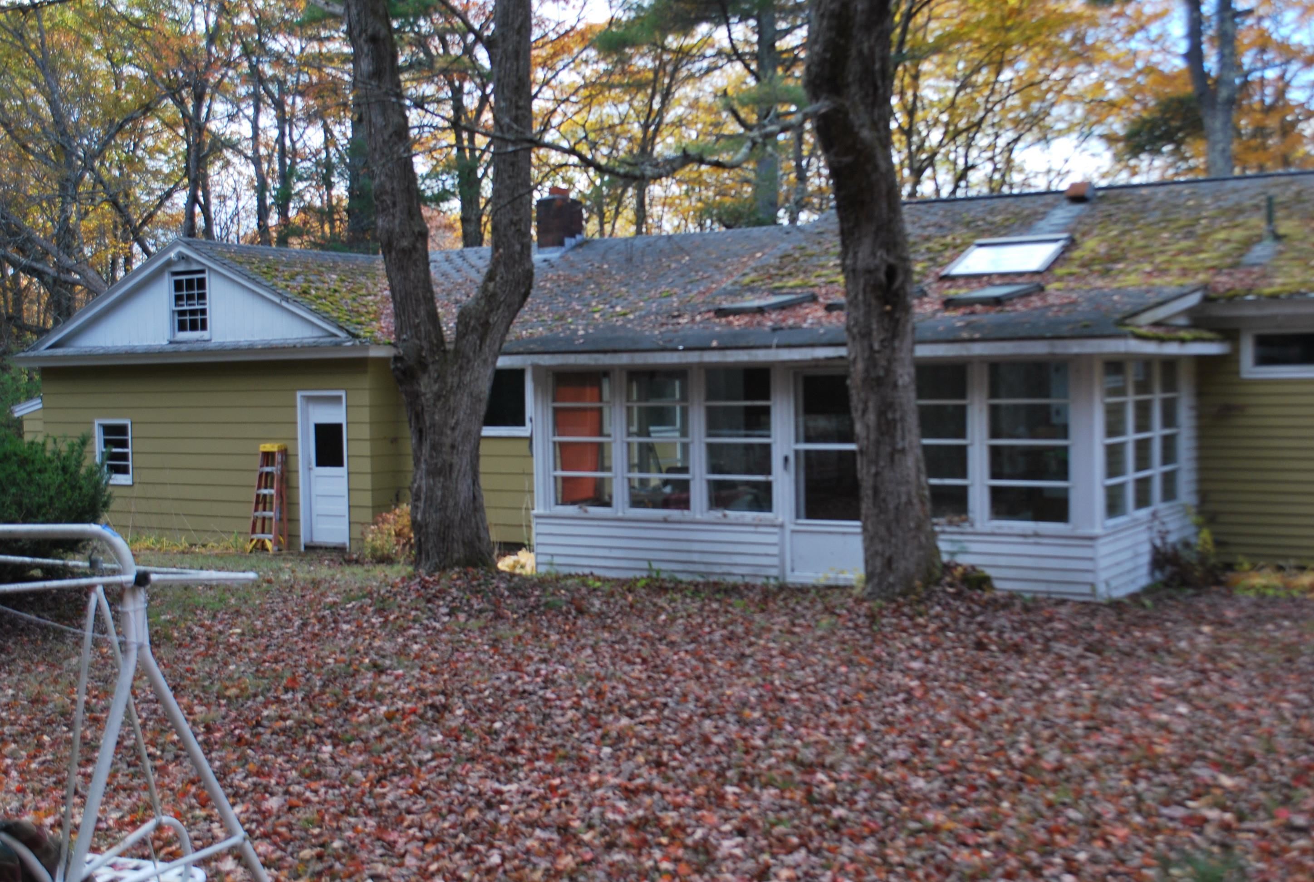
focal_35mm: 42
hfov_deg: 46.3
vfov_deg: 32.0
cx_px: 657
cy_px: 441
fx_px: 1536
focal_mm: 28
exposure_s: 1/125
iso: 200
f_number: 5.6
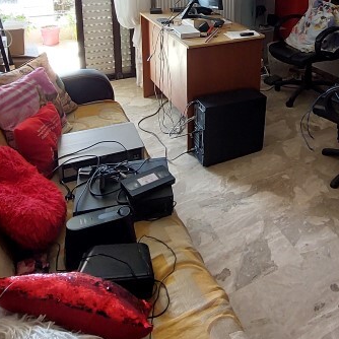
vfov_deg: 44.5
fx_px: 366
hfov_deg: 46.5
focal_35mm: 33
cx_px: 282
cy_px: 24
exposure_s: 1/50
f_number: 2.2
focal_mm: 1.74
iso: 80
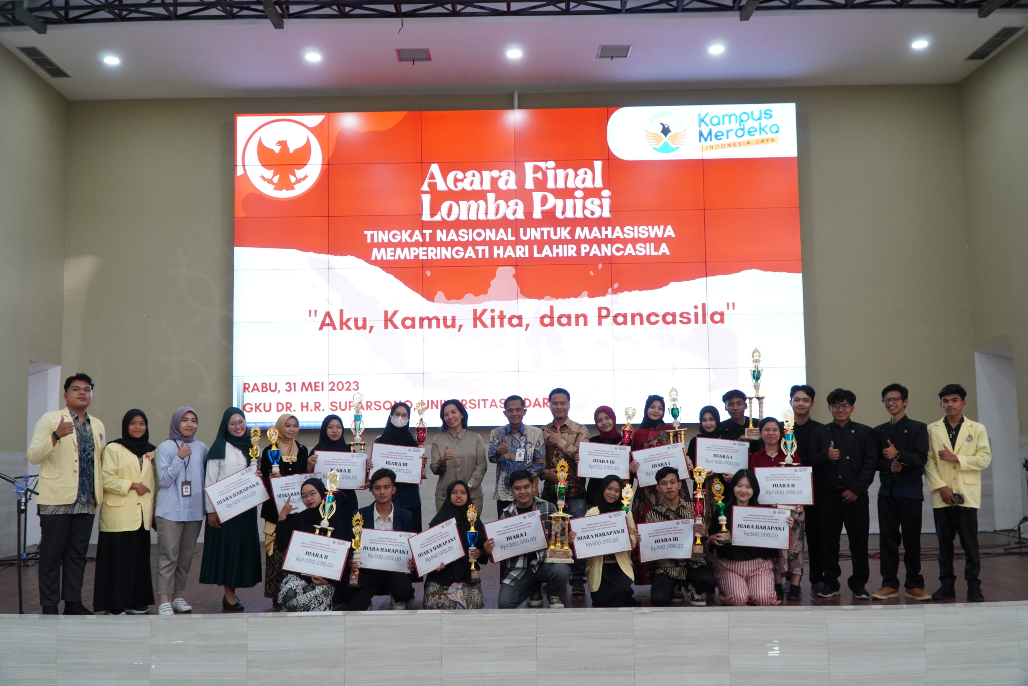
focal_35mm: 32
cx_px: 514
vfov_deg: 41.7
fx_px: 899
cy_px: 343
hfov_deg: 59.5
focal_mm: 21
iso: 800
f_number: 4
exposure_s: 1/80
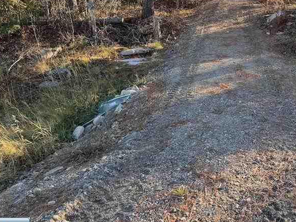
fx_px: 359
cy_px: 42
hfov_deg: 43.4
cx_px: 220
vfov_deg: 33.3
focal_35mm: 42
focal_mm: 6.76
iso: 80
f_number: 1.78
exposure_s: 1/334
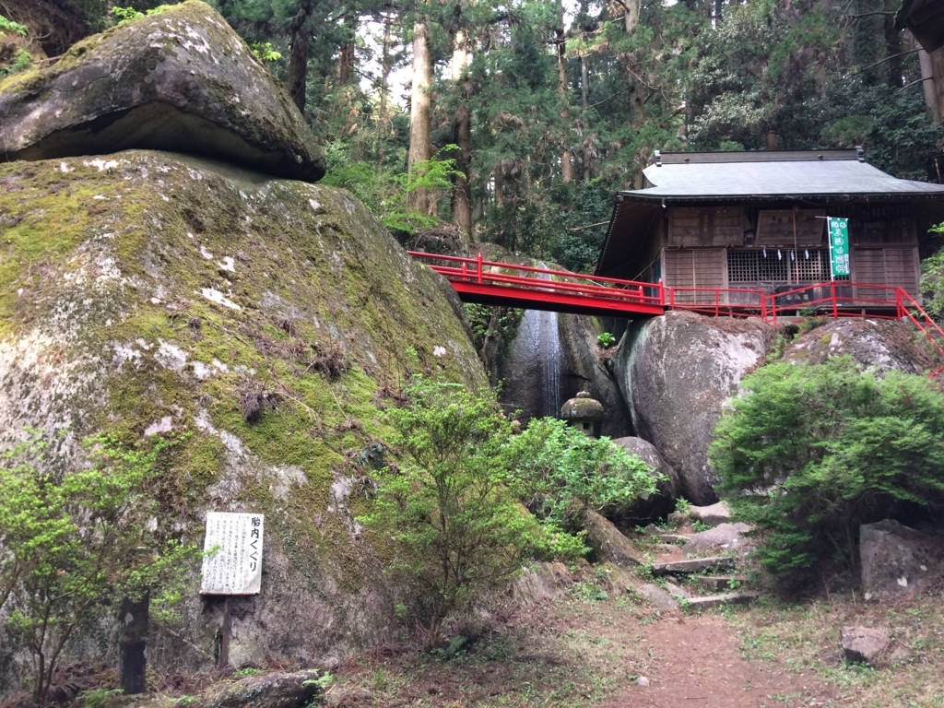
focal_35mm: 29
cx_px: 472
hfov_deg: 61.7
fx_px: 791
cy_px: 354
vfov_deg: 48.2
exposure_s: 1/30
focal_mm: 4.15
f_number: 2.2
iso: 32
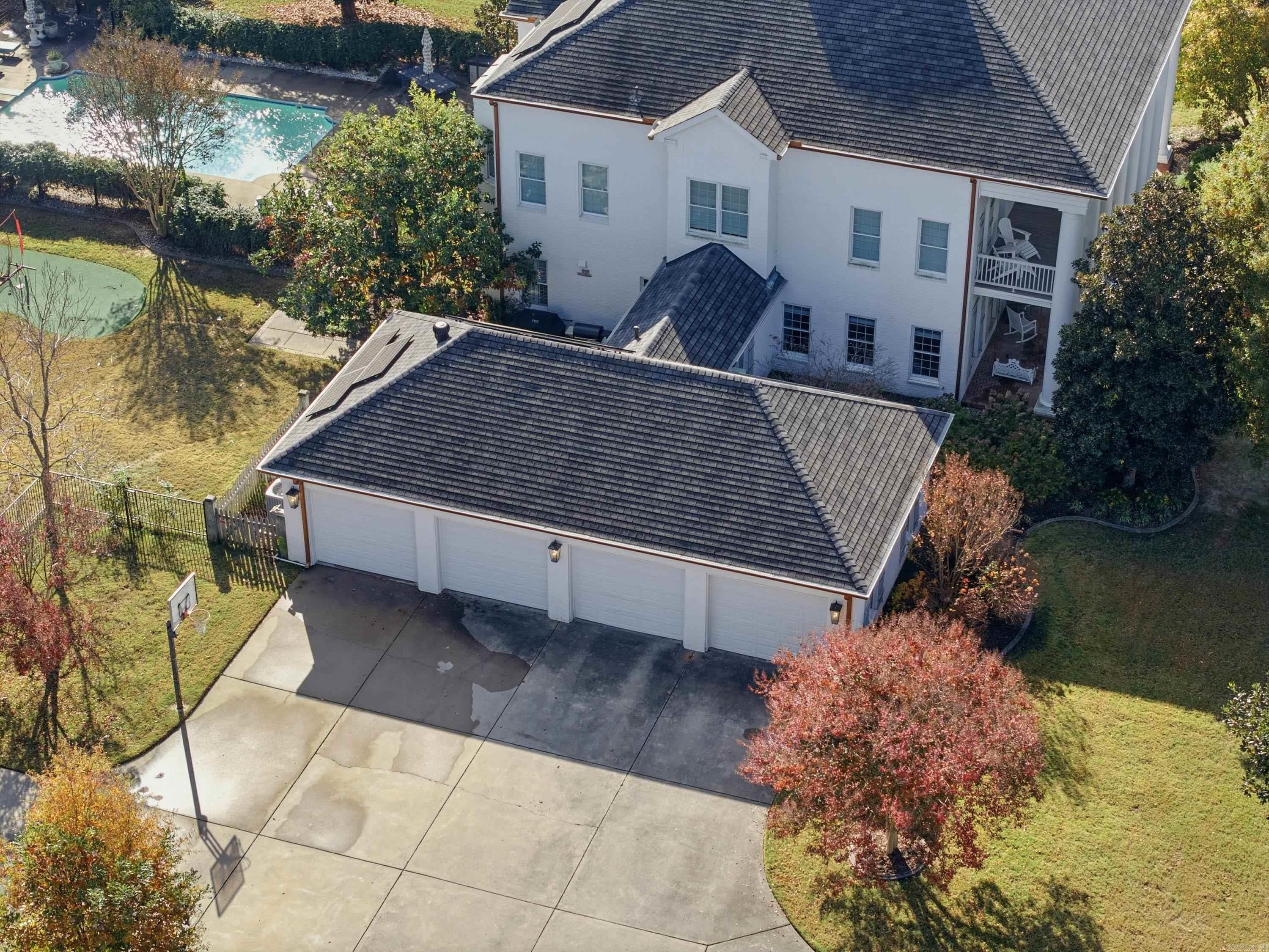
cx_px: 634
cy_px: 476
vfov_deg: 21.0
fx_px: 2566
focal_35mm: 70
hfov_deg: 27.8
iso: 250
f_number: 2.8
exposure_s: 1/1500
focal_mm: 19.4
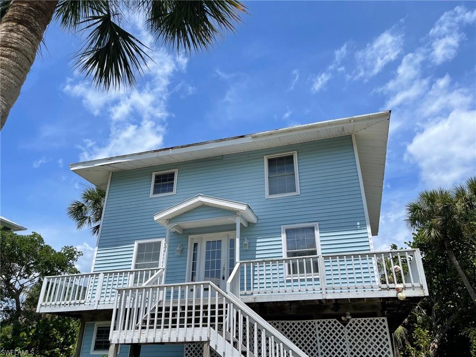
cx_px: 238
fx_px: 358
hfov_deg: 67.3
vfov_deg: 53.1
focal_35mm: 26
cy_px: 178
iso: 32
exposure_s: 1/4717
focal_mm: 5.1
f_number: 1.6
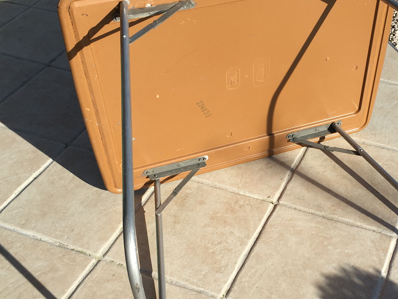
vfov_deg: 29.0
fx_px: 575
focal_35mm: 50
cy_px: 178
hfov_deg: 37.6
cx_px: 281
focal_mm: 4.15
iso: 25
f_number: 2.2
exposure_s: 1/1832
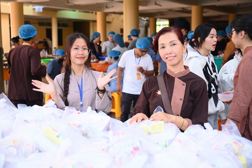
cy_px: 84
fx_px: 350
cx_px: 126
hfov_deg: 39.6
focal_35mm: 50
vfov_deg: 26.9
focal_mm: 50
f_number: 4
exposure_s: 1/160
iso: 500
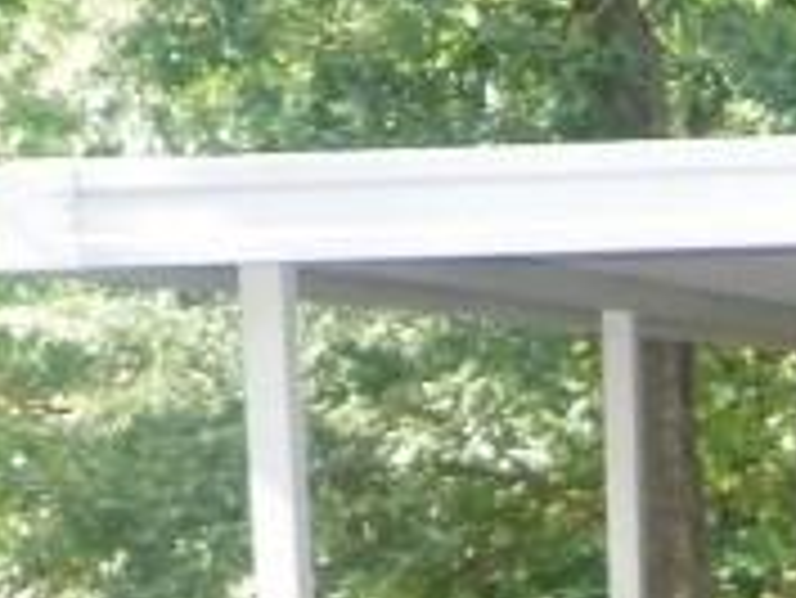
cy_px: 917
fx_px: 3245
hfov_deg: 13.2
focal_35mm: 141
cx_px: 1214
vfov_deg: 10.2
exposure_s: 1/160
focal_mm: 6.9
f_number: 3.2
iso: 200
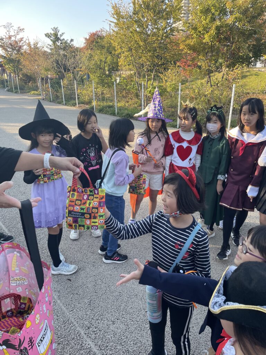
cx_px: 133
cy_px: 178
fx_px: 266
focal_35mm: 26
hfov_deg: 53.1
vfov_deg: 67.3
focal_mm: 4.2
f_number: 1.6
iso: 32
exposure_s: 1/327
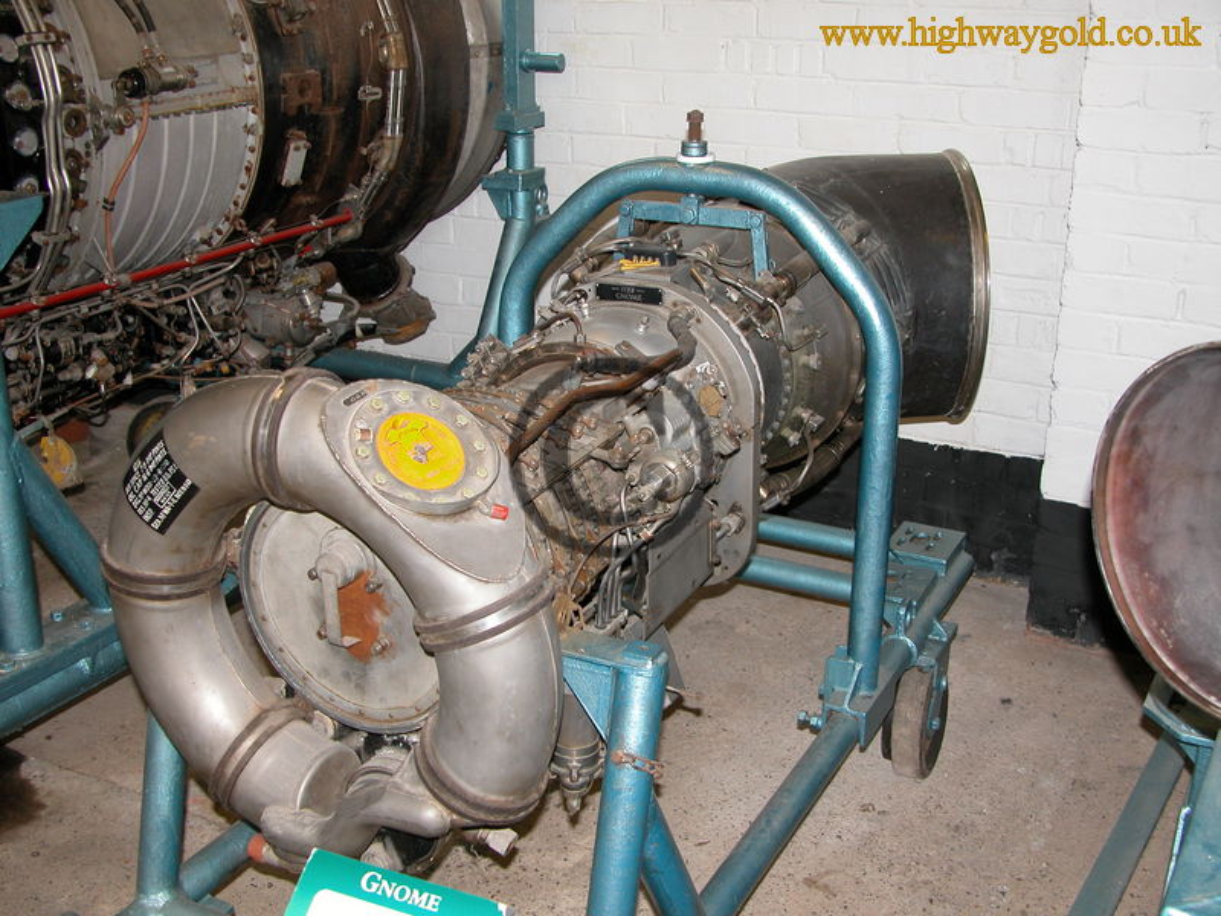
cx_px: 610
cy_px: 458
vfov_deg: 34.3
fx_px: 1481
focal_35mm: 42
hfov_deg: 44.8
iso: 100
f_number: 2.9
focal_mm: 10.7
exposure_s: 1/60
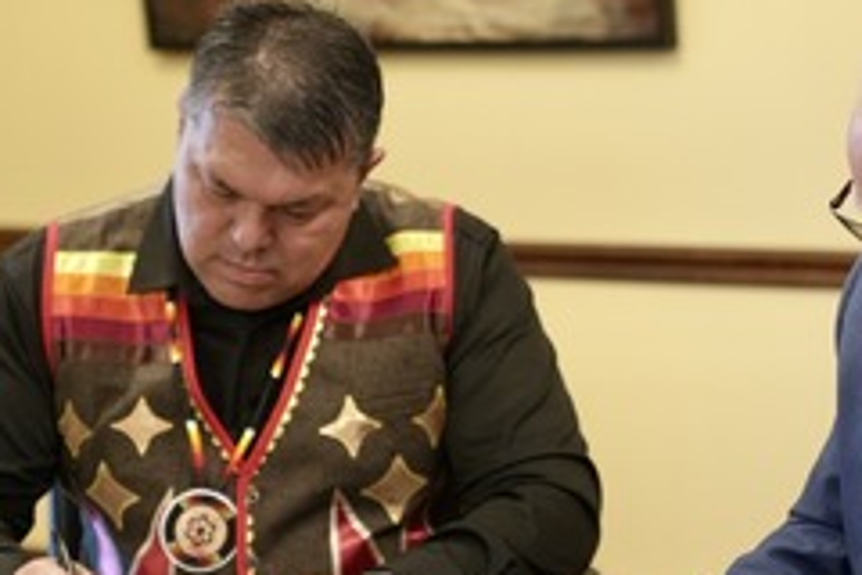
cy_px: 331
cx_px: 564
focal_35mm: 166
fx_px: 3974
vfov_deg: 8.3
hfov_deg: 12.4
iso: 2000
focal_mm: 70
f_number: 2.8
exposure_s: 1/200
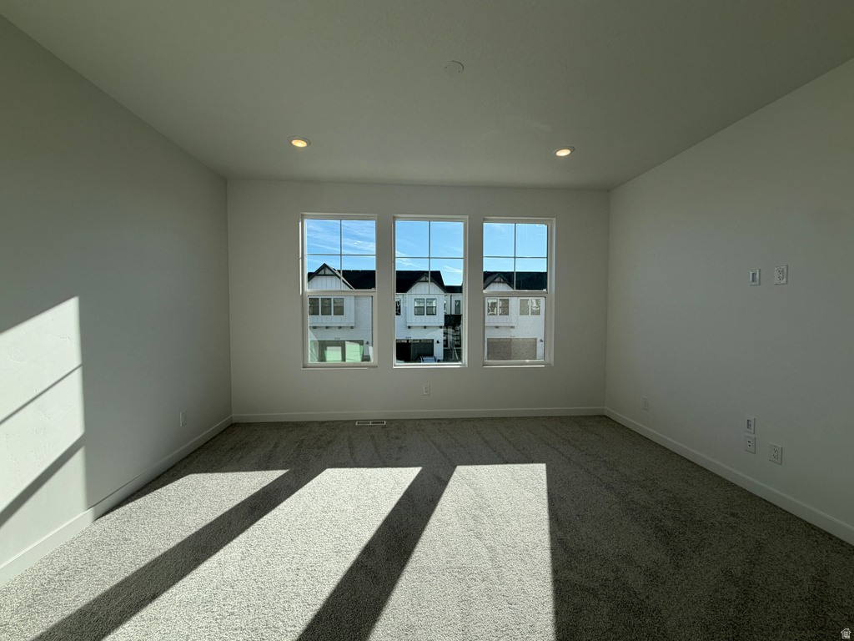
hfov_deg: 102.1
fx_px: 345
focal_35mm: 14
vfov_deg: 85.7
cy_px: 320
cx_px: 427
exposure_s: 1/770
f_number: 2.2
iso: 40
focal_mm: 2.22
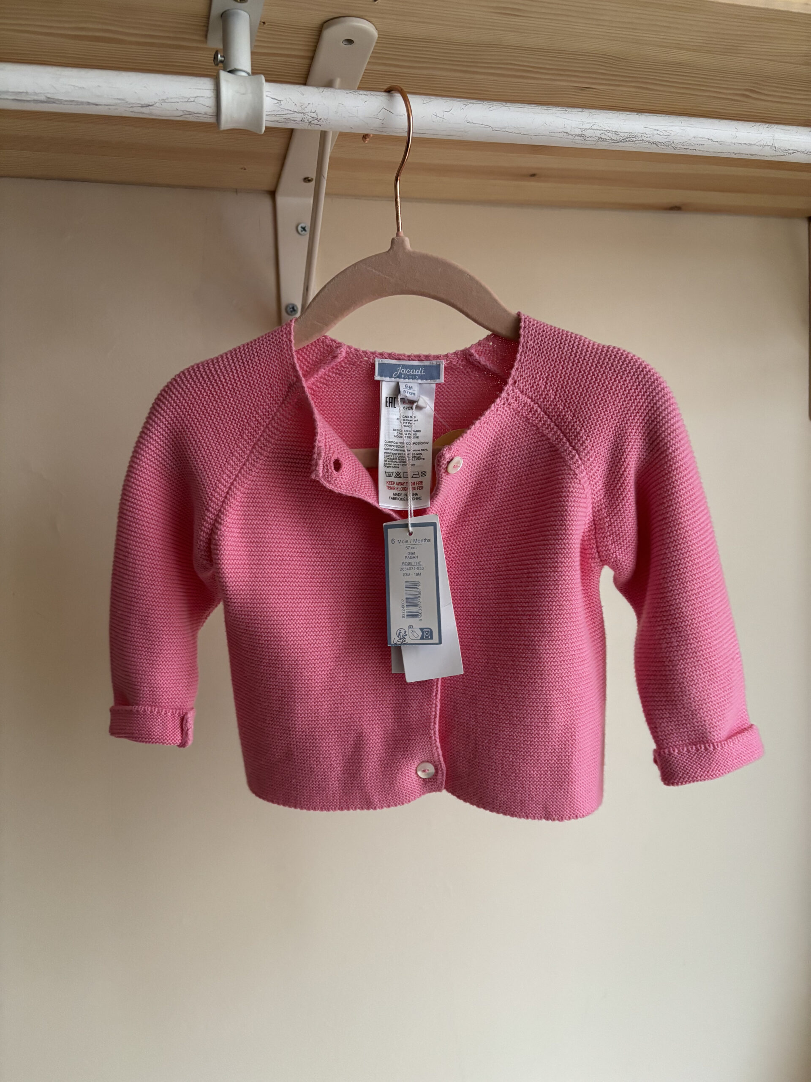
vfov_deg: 67.3
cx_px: 406
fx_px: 812
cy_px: 541
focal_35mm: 26
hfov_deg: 53.1
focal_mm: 5.96
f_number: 1.6
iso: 320
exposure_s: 1/50
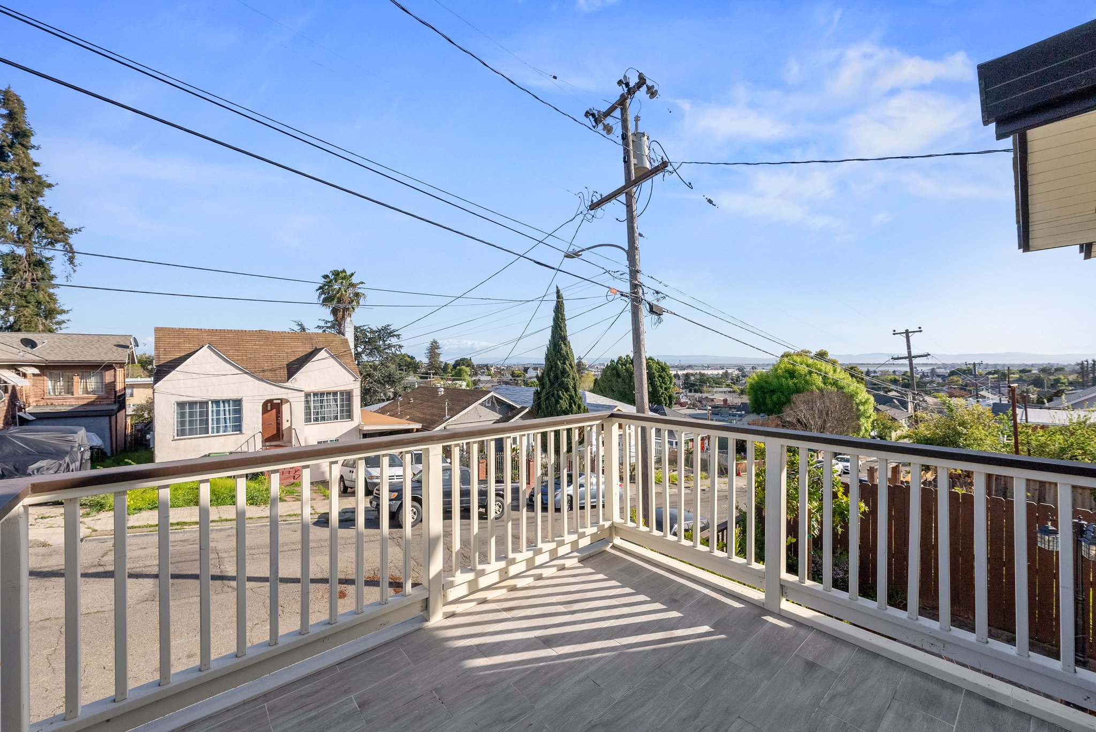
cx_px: 548
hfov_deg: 104.2
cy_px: 366
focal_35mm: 14
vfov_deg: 81.3
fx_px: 426
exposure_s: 1/3200
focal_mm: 14
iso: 640
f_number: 6.3
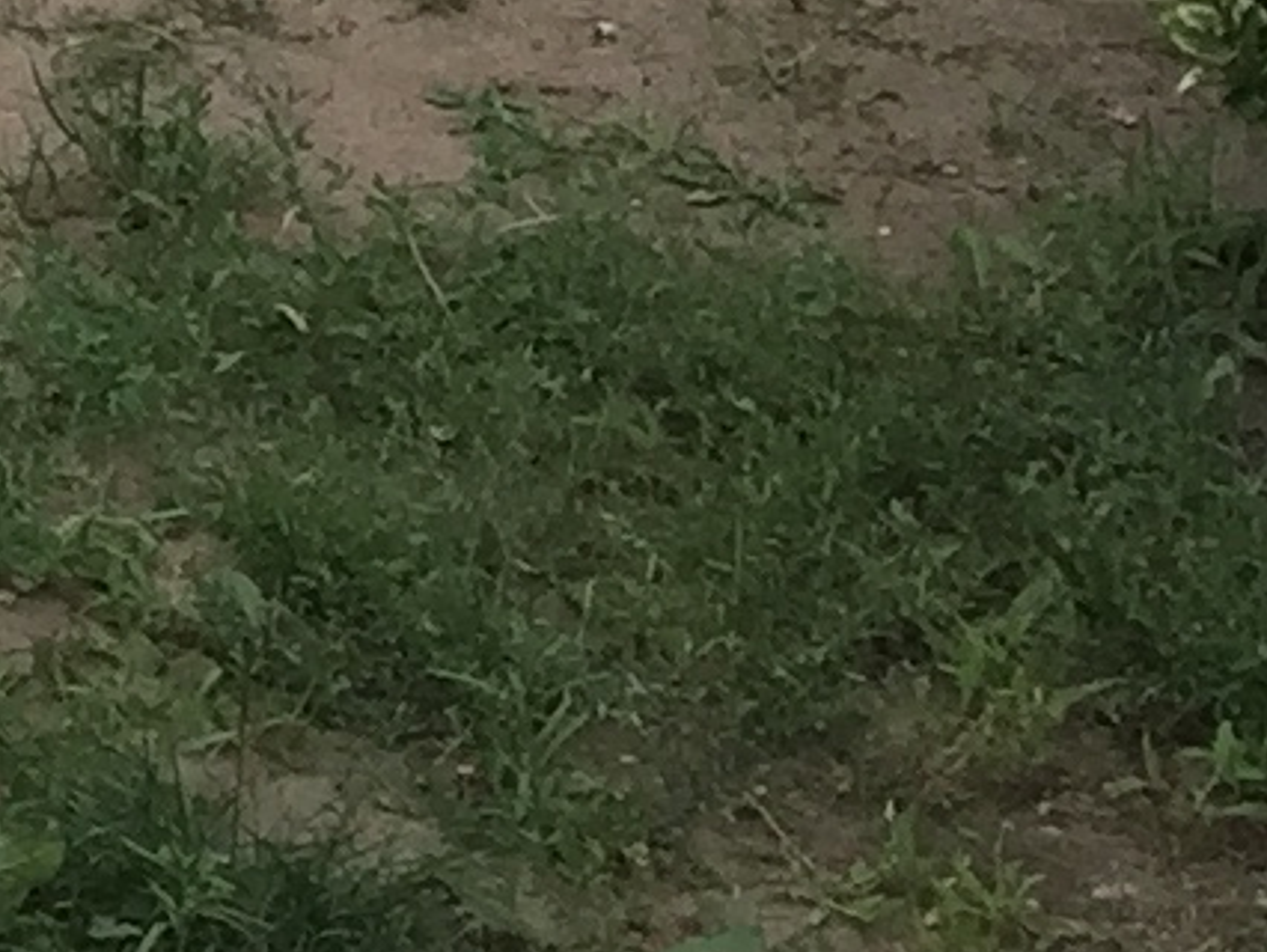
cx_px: -2724
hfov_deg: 7.6
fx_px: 8130
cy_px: -2193
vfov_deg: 6.1
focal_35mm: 222
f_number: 2.2
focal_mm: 4.15
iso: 50
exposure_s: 1/100
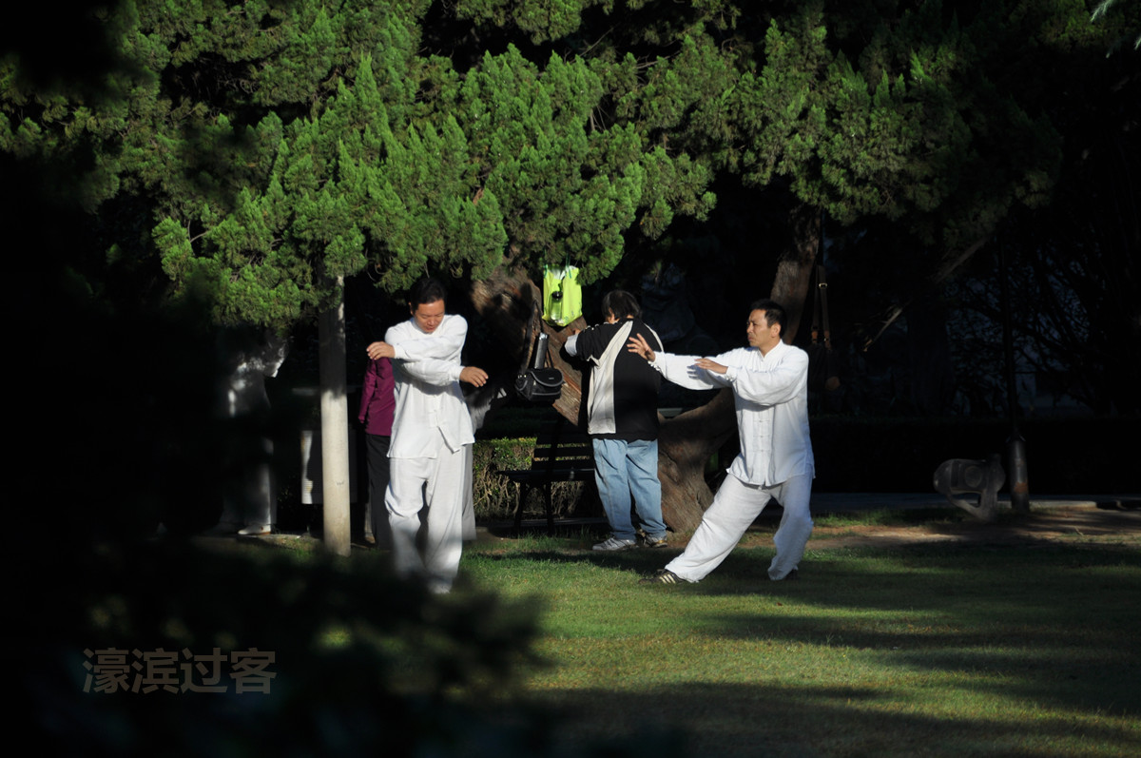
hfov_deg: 6.9
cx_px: 570
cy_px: 379
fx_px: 9497
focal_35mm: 300
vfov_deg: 4.6
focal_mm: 200
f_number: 5.6
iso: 200
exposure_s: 1/1000
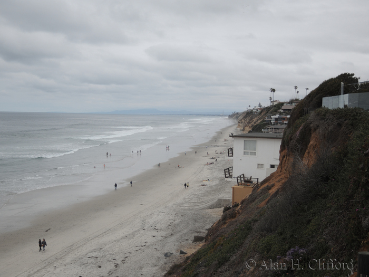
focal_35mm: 50
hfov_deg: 38.2
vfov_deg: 29.1
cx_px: 184
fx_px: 533
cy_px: 138
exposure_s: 1/1250
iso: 100
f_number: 3.5
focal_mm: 10.7
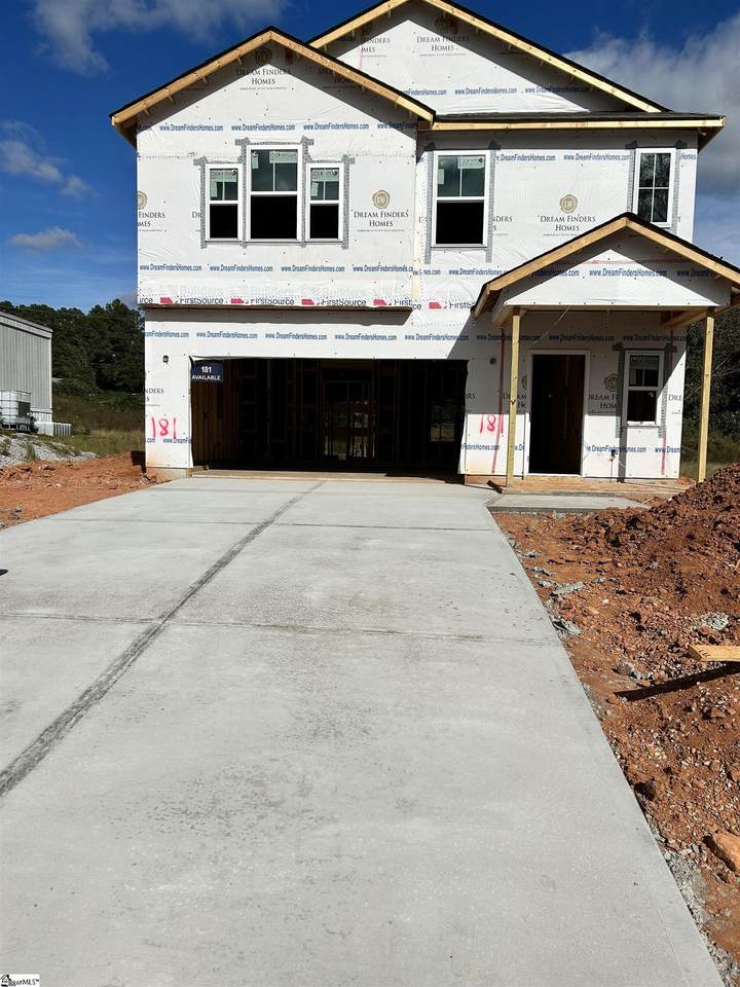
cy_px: 494
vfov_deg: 67.3
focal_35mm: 26
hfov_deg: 53.1
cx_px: 370
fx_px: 741
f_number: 1.5
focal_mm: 5.7
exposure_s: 1/14286
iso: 50
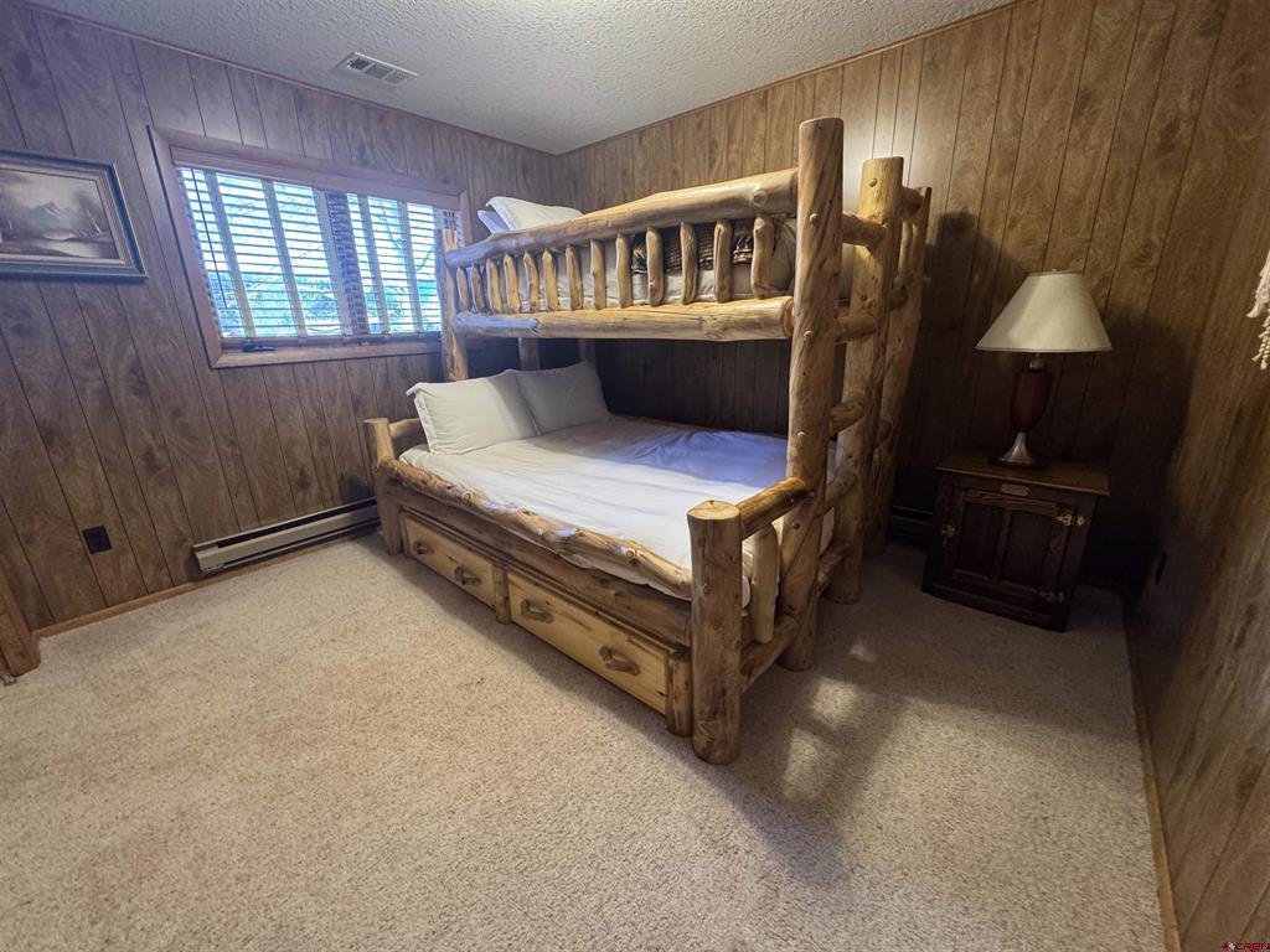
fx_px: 514
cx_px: 635
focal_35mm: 14
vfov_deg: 85.7
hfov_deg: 102.1
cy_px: 476
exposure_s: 1/60
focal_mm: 2.22
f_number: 2.2
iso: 500
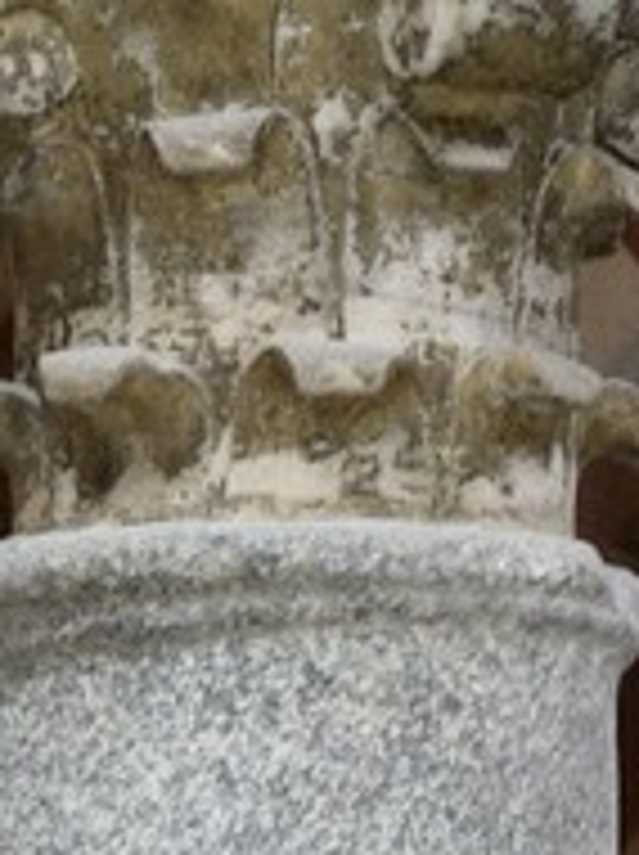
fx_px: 13987
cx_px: 1415
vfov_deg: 3.5
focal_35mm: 567
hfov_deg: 2.6
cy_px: -1044
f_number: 5.6
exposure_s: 1/25
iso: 1600
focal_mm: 70
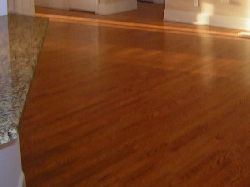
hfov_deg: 29.3
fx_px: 469
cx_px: 194
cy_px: 26
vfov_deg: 22.2
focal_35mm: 65
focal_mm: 4.7
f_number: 2.6
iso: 56
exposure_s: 1/30
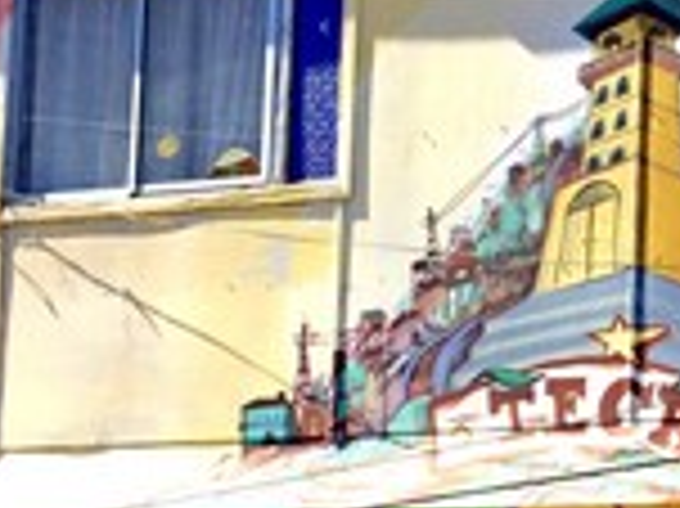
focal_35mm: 102
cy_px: 623
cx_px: 779
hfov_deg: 18.4
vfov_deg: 14.0
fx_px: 2002
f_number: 2.2
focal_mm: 4.15
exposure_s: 1/1709
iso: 32
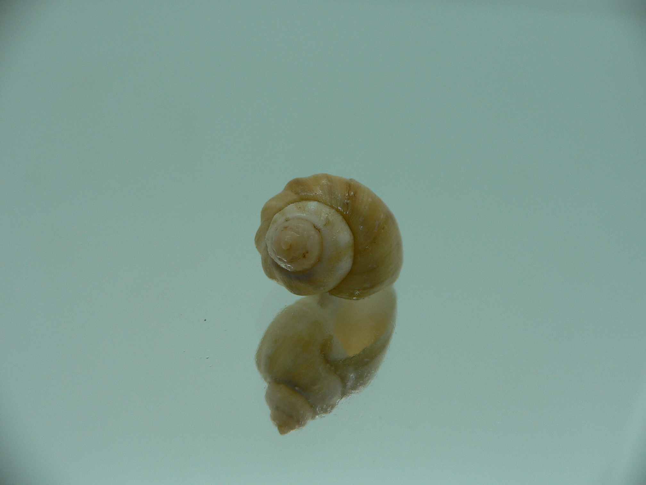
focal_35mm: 35
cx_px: 323
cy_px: 242
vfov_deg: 40.7
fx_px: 653
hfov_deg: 52.6
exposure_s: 1/80
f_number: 2.8
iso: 80
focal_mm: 4.6
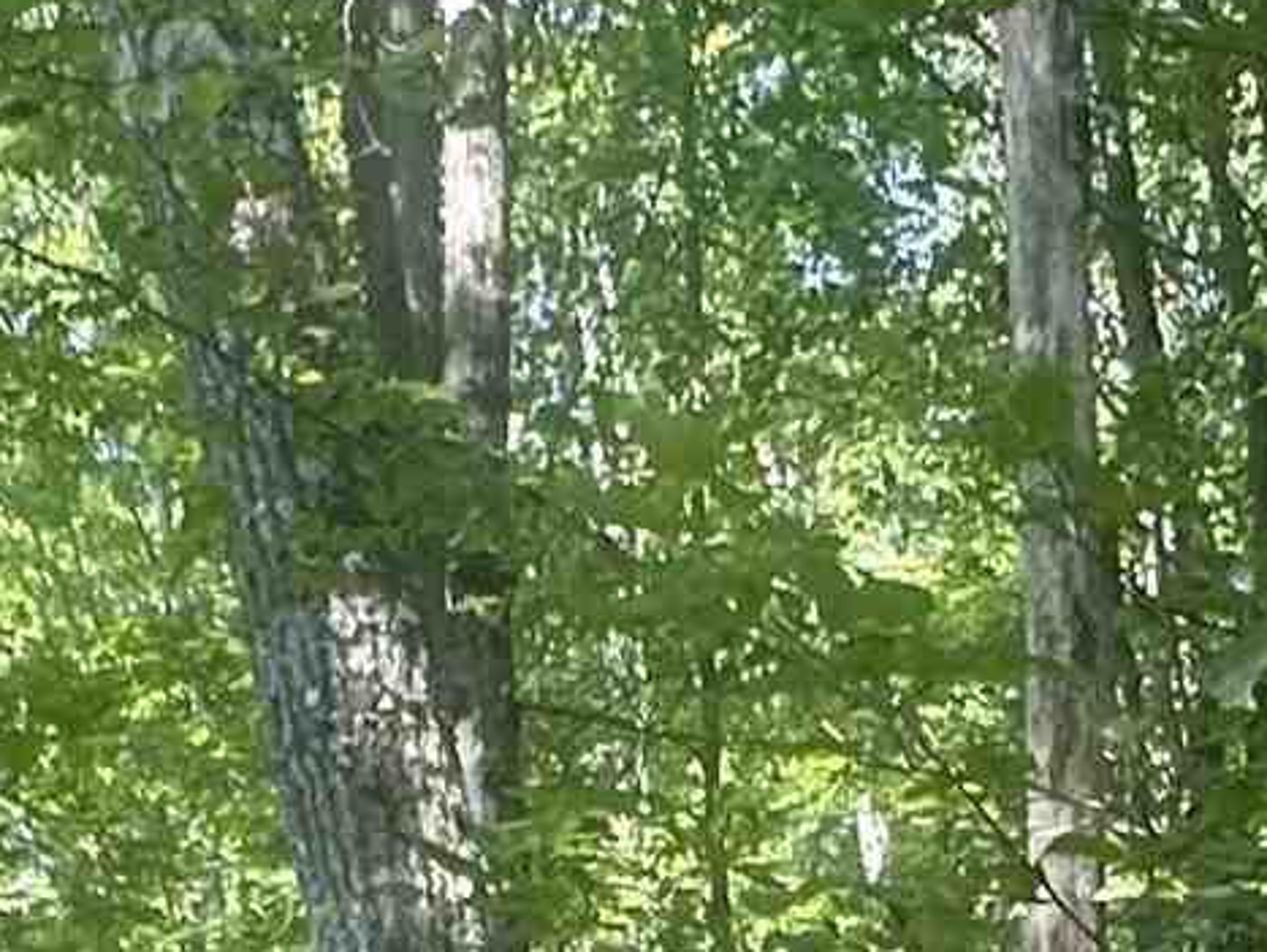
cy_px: 2221
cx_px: 684
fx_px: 3370
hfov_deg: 21.3
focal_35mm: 92
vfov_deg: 12.8
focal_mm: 2.22
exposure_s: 1/99
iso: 125
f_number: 2.2
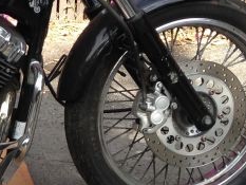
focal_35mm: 145
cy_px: 135
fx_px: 1031
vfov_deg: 10.2
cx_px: -127
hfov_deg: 12.9
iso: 50
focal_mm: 4.12
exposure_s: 1/448
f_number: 2.4
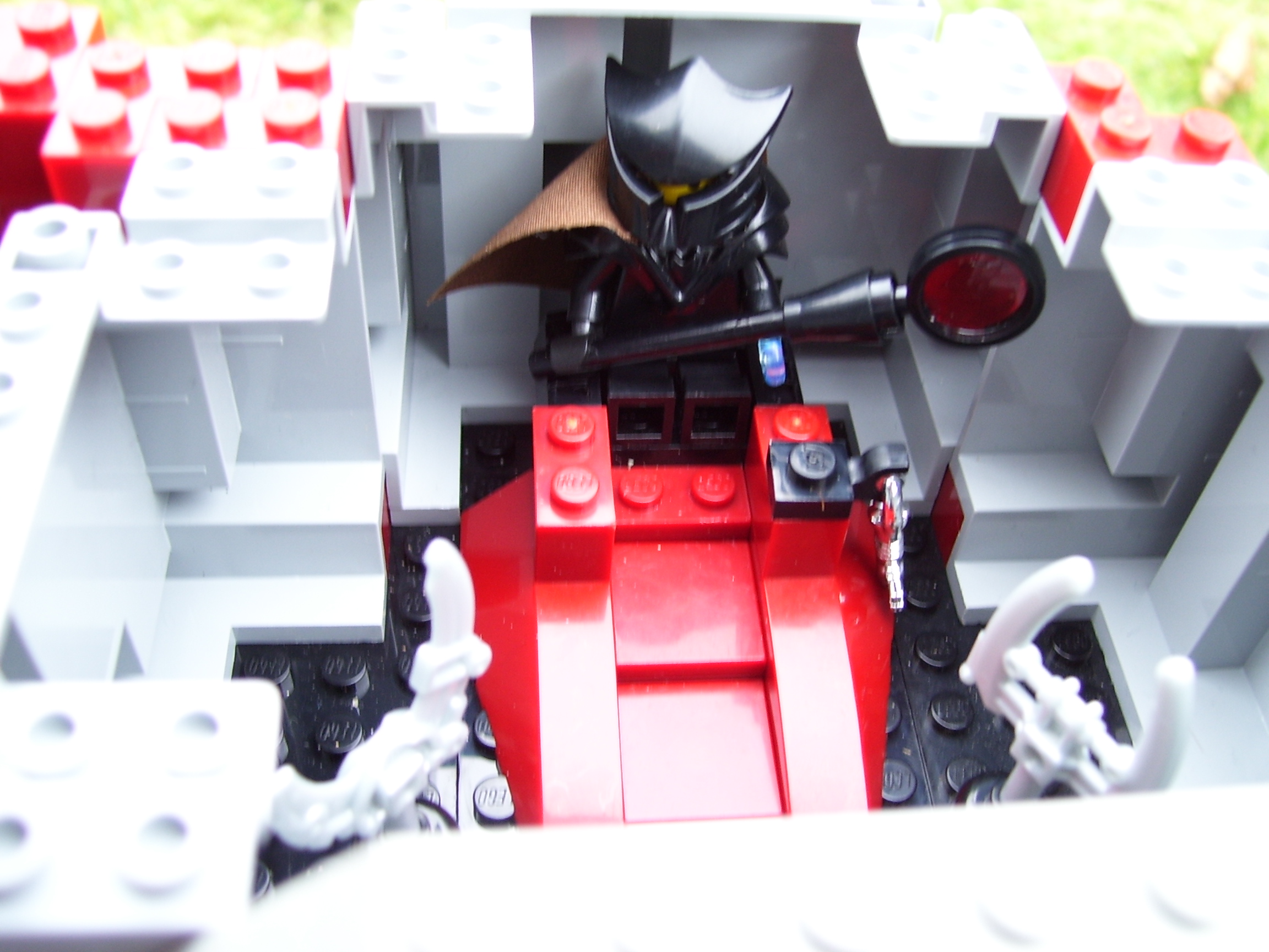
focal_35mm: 36
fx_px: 1320
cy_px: 476
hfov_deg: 51.4
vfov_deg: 39.7
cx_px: 634
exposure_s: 1/30
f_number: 2.7
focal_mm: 6
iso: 80
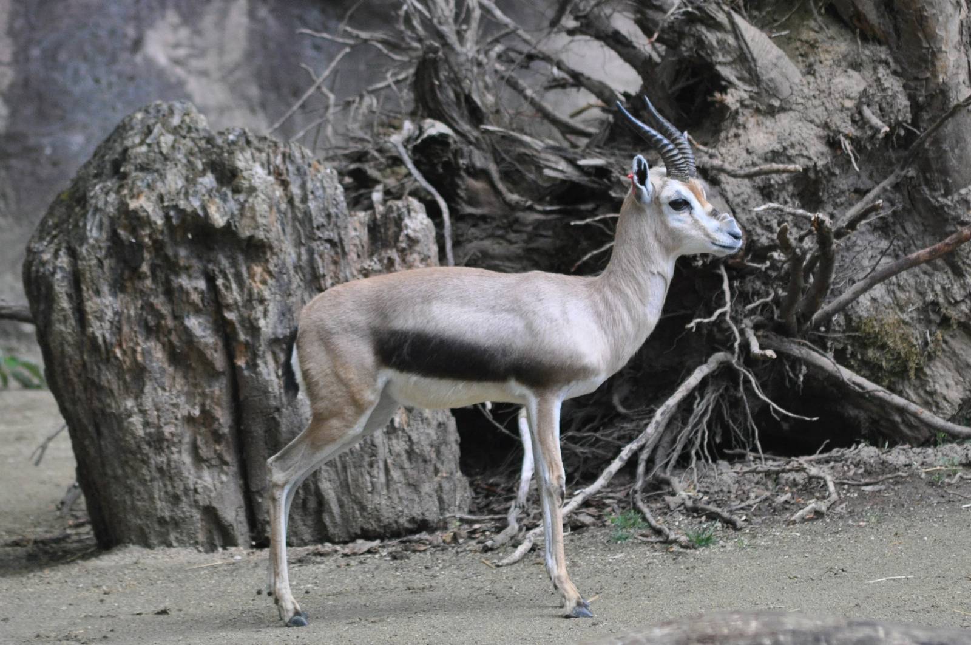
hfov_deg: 6.3
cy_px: 322
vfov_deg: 4.2
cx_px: 486
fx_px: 8888
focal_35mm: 330
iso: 900
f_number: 5
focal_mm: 220
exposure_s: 1/500
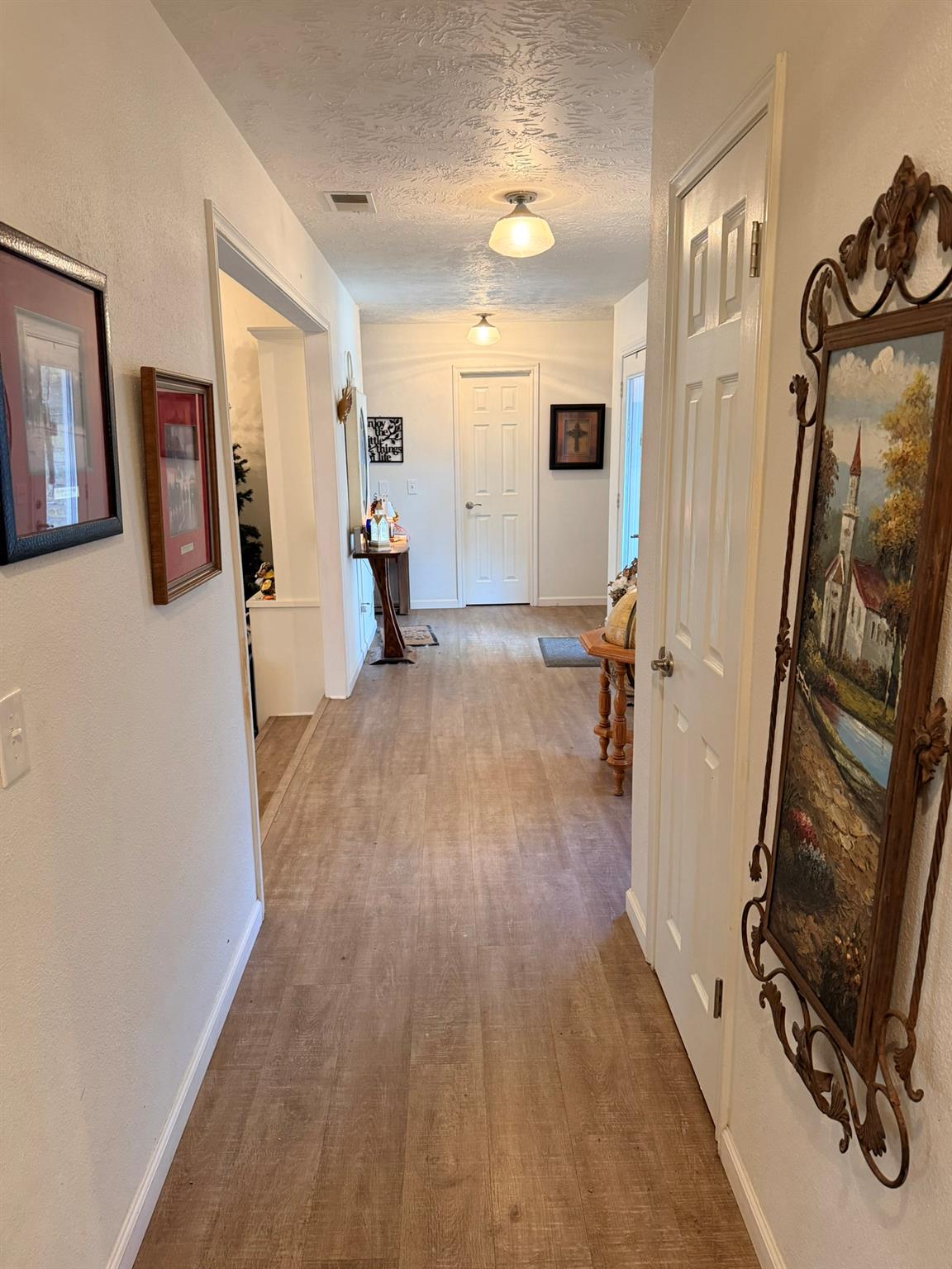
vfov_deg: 71.6
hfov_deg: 56.8
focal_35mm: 24
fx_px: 880
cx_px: 476
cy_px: 634
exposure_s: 1/60
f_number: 1.78
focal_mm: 6.76
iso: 320
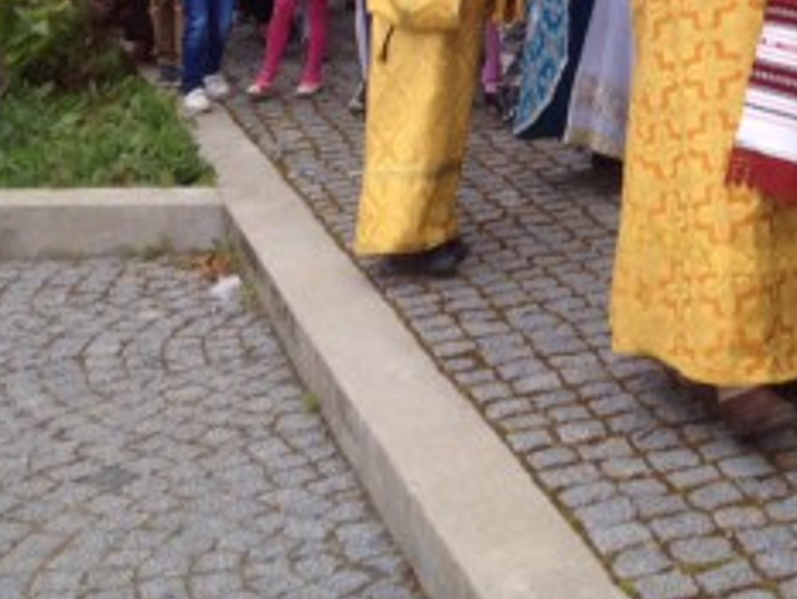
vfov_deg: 14.7
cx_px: 776
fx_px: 2211
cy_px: -209
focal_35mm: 96
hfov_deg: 19.9
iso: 50
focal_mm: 4.28
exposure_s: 1/516
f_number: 2.4
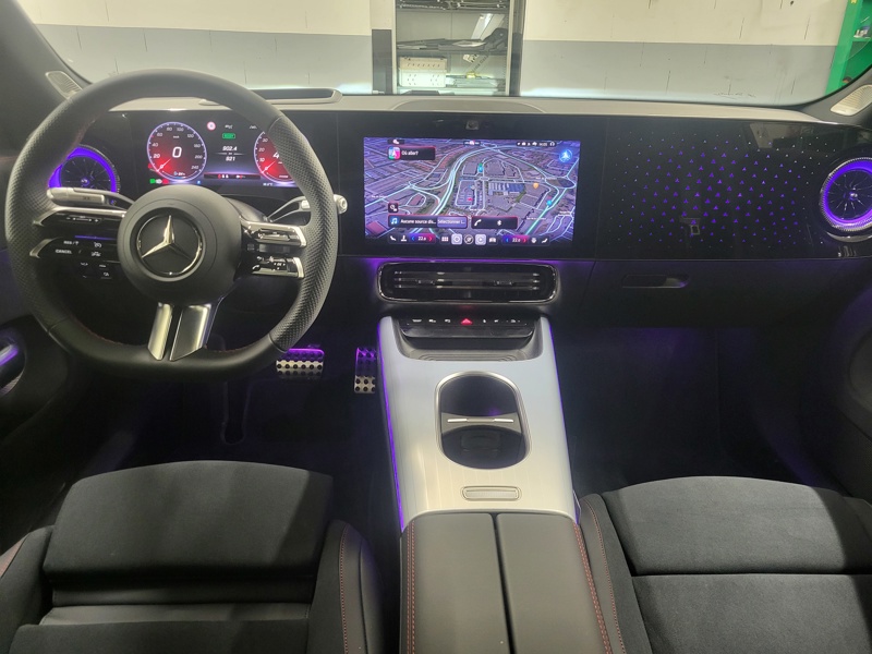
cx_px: 436
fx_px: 655
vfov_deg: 53.1
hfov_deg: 67.3
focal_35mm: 26
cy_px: 327
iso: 640
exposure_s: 1/55
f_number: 1.8
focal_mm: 5.4
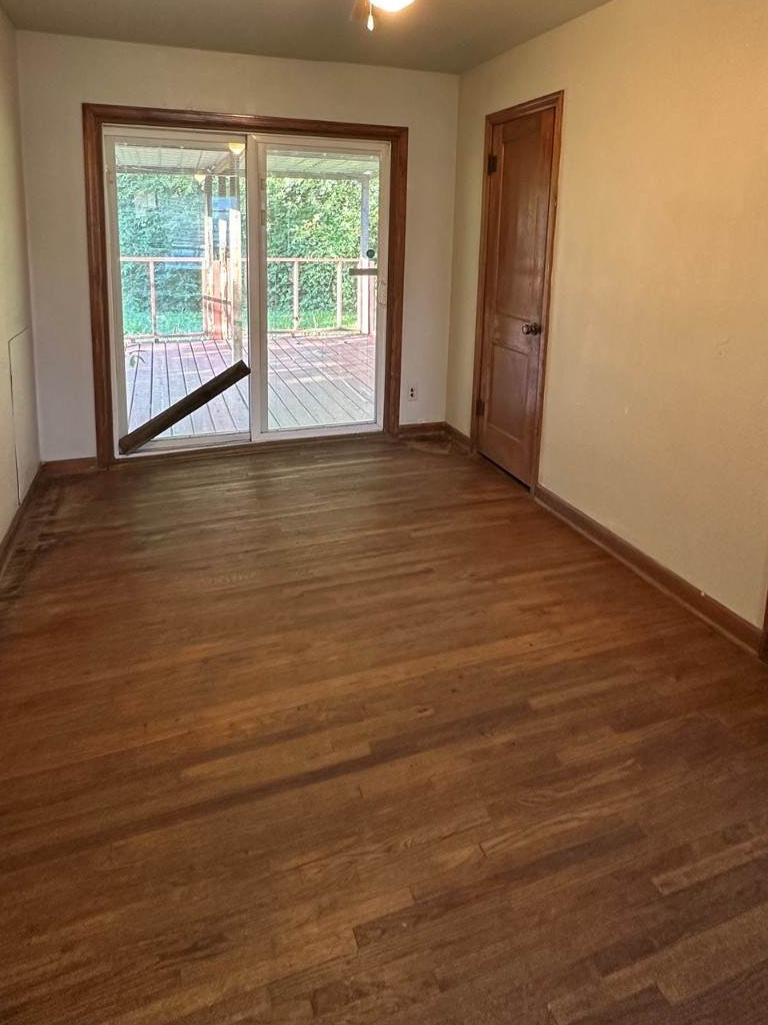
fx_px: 621
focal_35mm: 21
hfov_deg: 63.4
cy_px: 329
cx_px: 376
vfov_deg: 76.1
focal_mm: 2.22
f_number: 2.2
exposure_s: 1/71
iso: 320
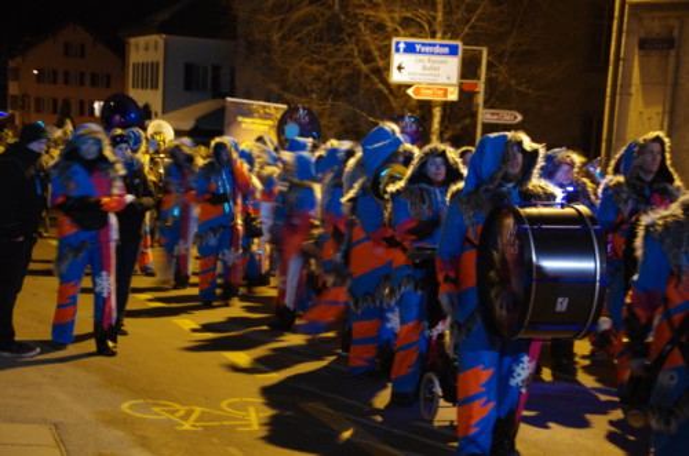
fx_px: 1375
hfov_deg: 28.1
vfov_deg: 18.8
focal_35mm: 72
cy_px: 228
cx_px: 344
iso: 3200
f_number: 4.5
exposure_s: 1/8
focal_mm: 48
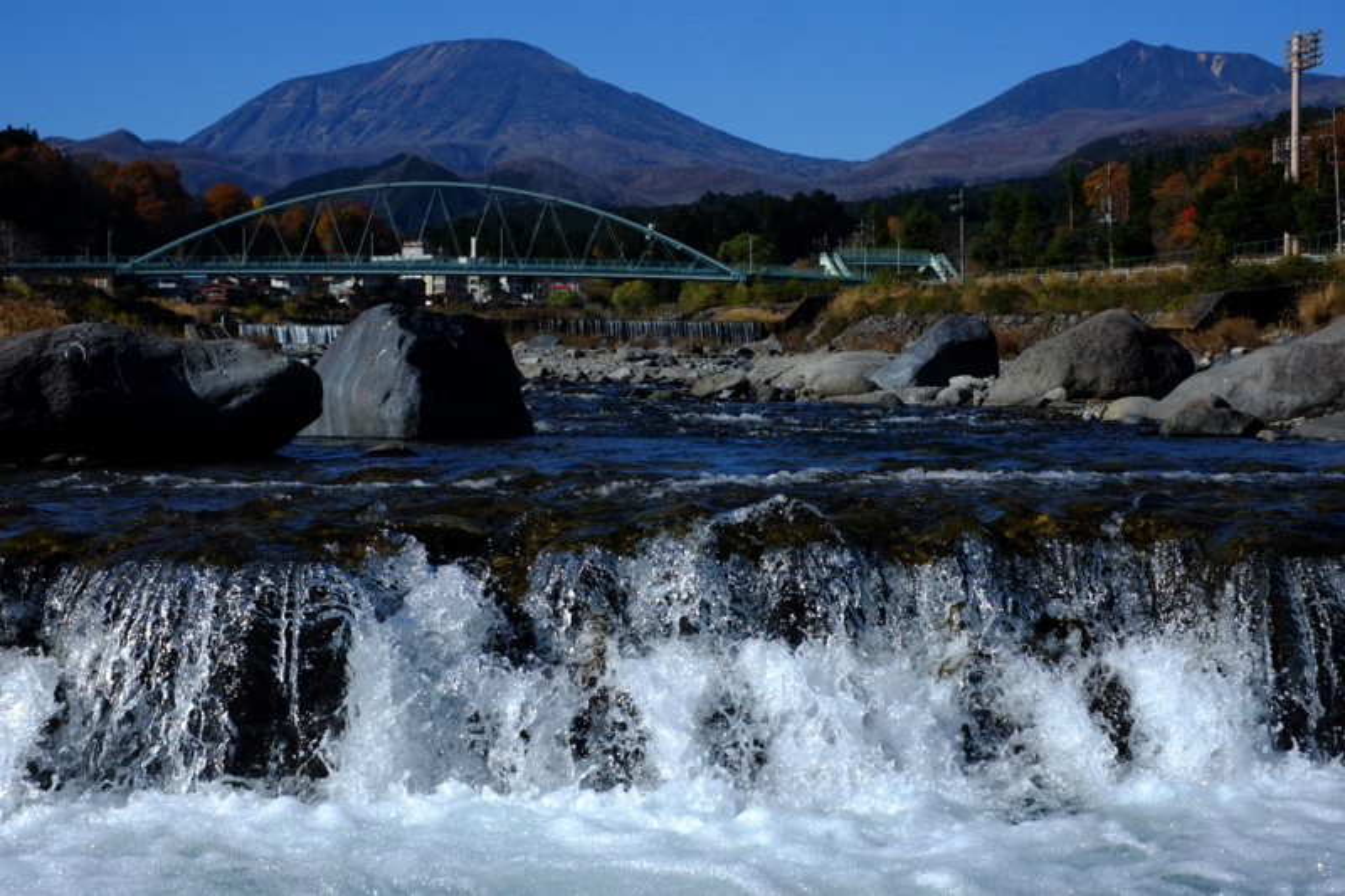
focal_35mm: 53
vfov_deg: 25.5
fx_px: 1980
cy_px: 448
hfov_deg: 37.5
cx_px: 672
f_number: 5.6
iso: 100
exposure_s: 1/750
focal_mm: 35
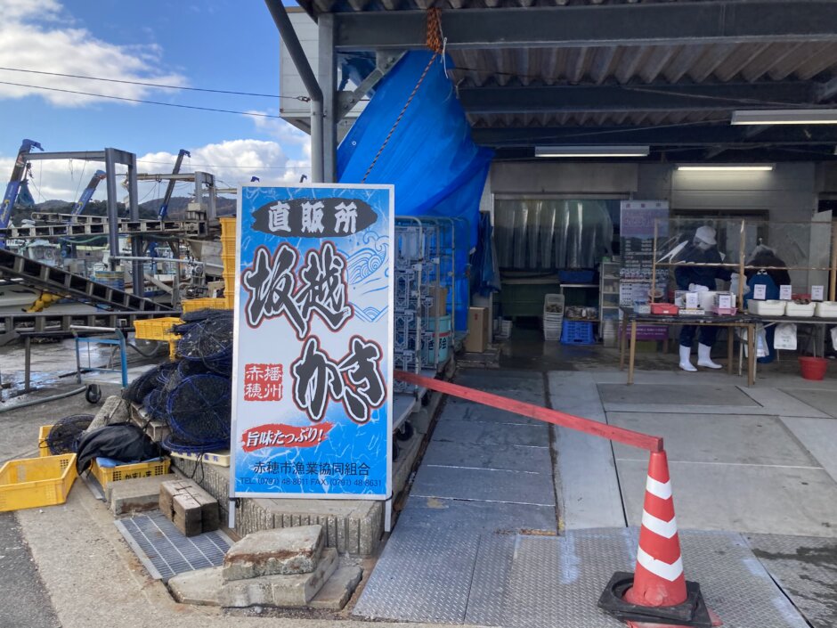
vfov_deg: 49.7
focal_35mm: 28
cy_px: 314
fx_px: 677
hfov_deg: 63.4
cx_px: 418
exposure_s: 1/666
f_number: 1.8
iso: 20
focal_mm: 3.99
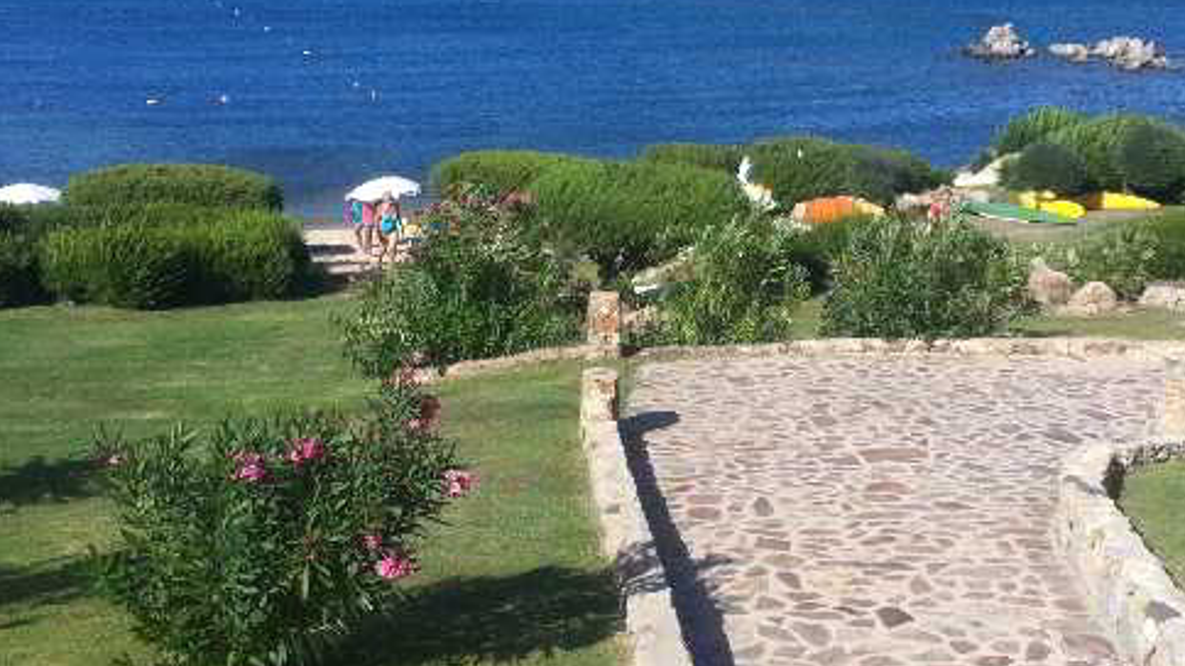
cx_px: 656
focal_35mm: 63
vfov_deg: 19.1
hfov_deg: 33.3
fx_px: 1979
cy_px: 289
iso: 80
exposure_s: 1/1528
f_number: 2.8
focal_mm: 3.85
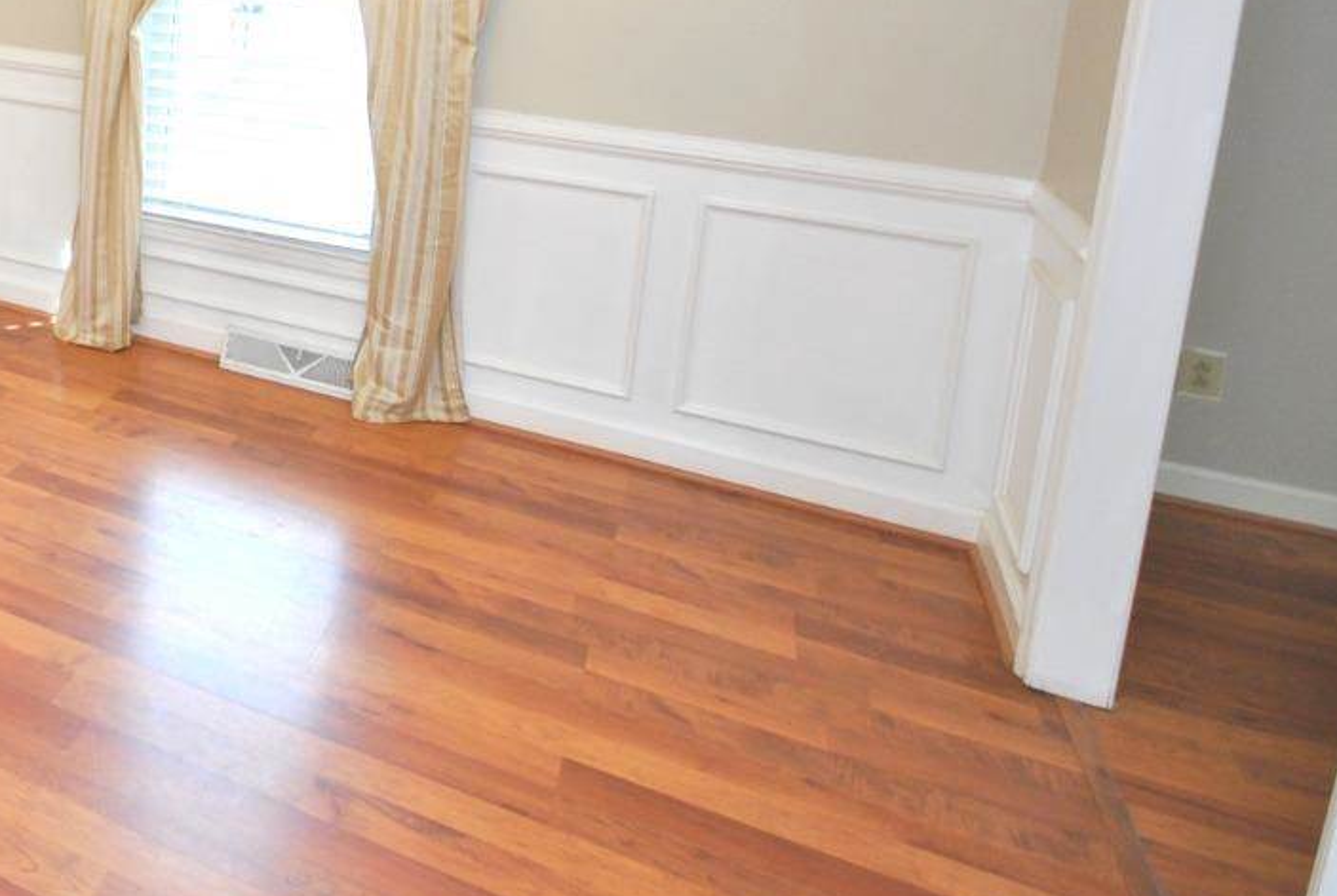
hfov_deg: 47.0
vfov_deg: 37.8
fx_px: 1190
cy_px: 49
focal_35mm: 32
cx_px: -49
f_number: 4
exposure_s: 1/50
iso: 200
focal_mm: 10
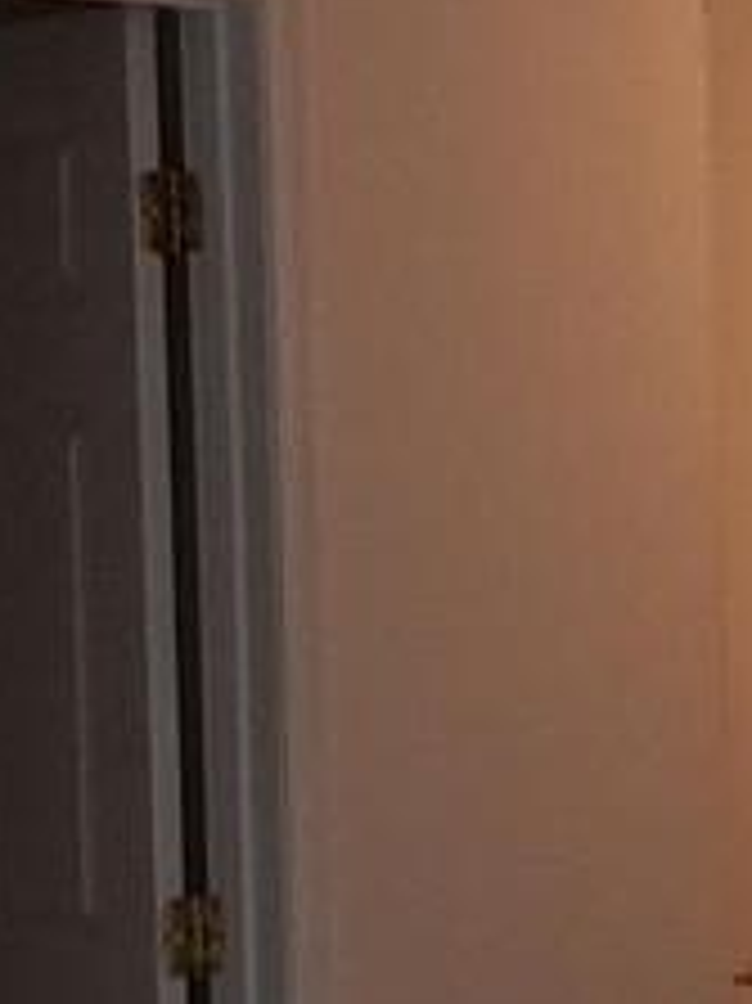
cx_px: 1310
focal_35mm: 179
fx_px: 5190
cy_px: 842
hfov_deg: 8.0
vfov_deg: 11.0
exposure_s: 1/60
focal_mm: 3.93
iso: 64
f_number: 1.7
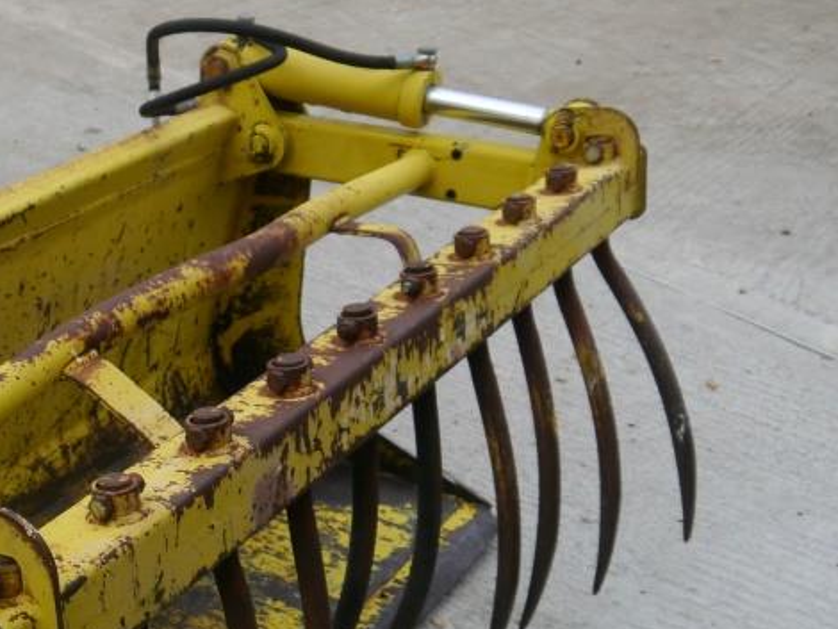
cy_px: 552
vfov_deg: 23.5
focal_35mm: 61
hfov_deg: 29.0
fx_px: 1477
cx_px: -59
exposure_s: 1/200
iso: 160
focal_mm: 14
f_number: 4.5
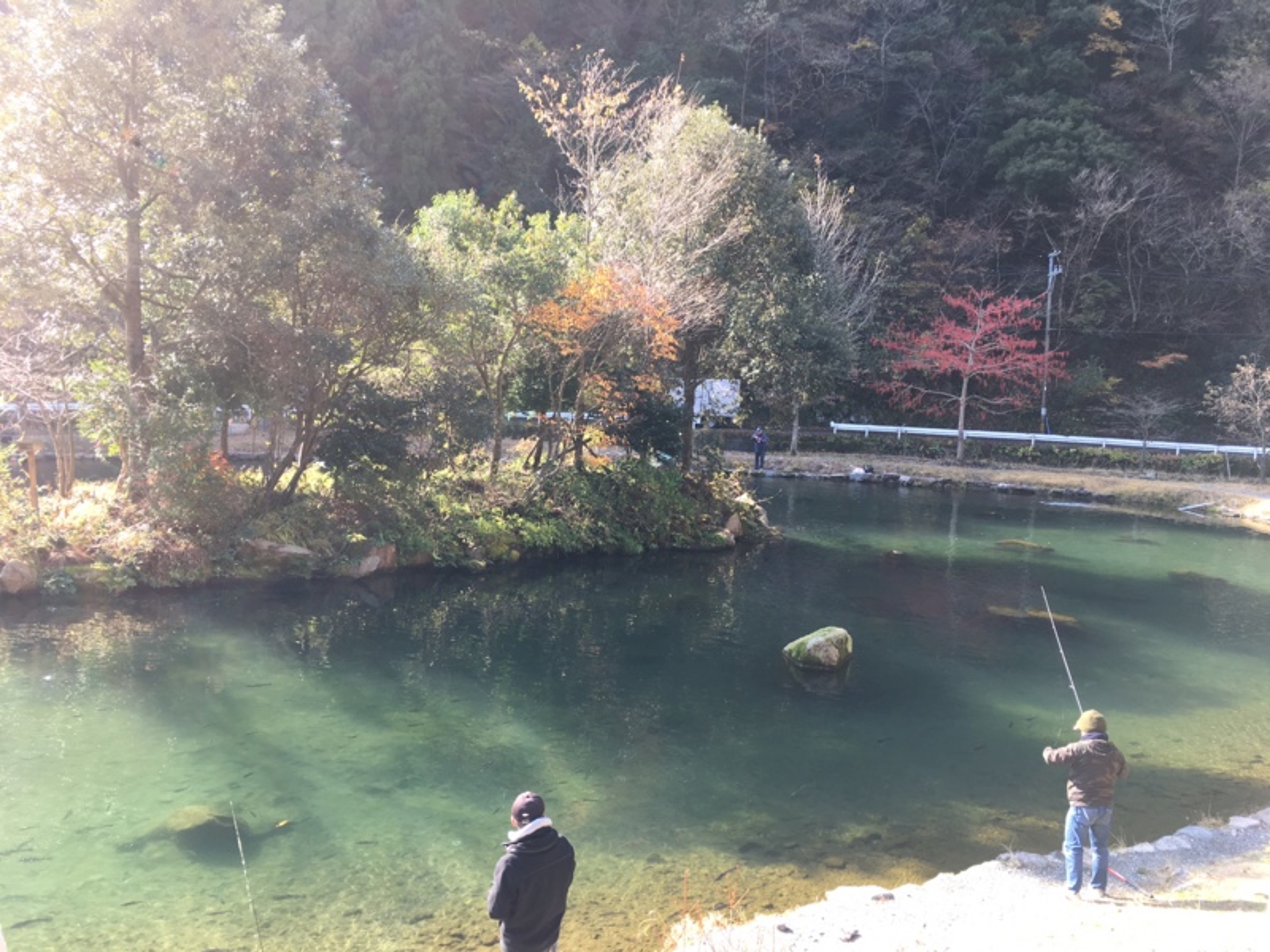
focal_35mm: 29
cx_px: 635
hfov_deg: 61.7
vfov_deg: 48.2
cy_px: 476
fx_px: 1064
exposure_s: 1/121
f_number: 2.2
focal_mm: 4.15
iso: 25
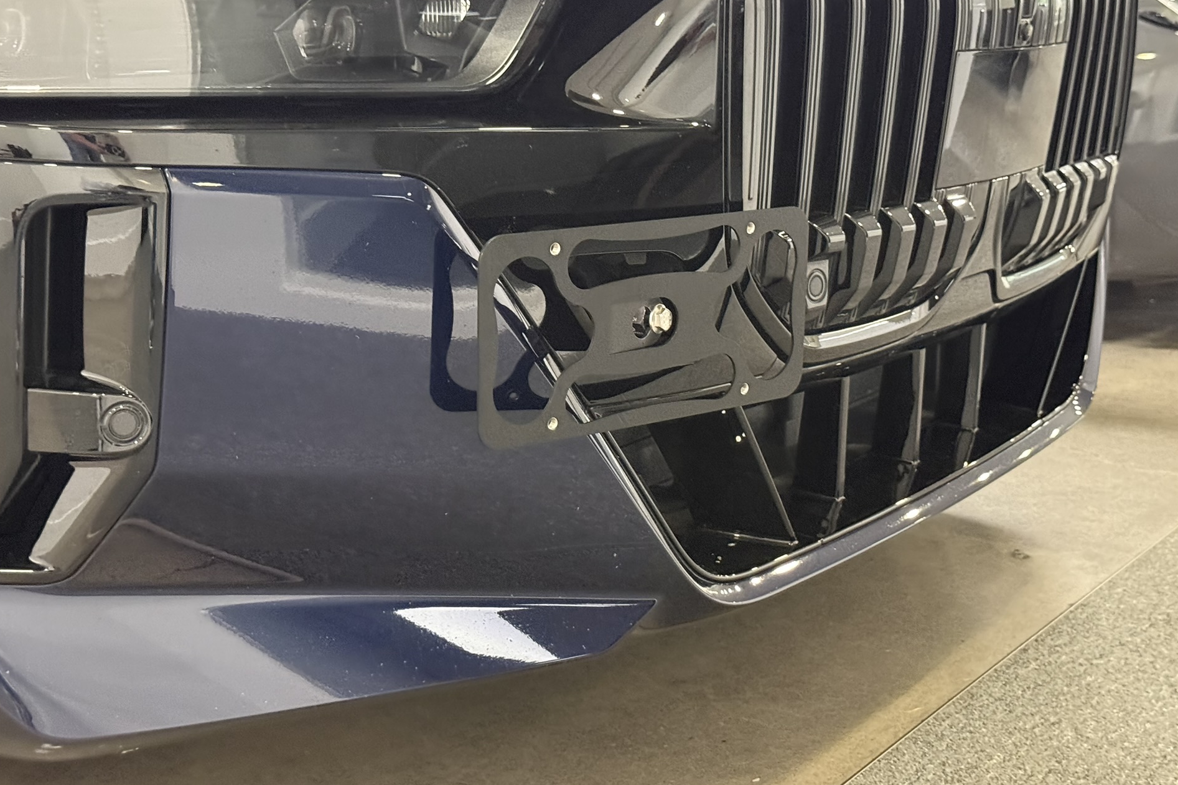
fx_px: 1767
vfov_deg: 25.0
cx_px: 629
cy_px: 316
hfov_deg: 36.9
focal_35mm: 54
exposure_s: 1/30
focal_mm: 6.76
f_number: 1.78
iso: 640
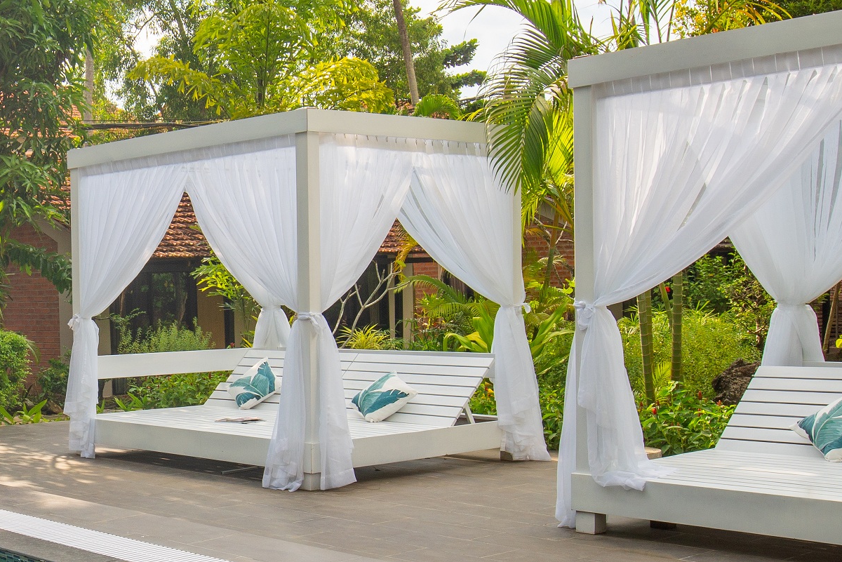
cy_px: 368
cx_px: -46
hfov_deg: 33.5
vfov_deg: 25.4
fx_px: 1240
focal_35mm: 53
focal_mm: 16
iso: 100
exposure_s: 1/100
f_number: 11
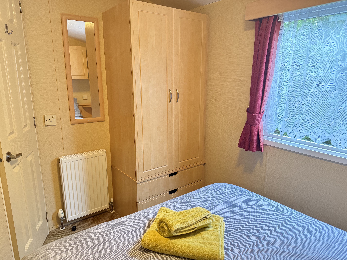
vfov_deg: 56.8
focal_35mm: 24
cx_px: 174
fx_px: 241
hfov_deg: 71.6
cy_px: 130
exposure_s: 1/50
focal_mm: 6.76
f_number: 1.78
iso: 800
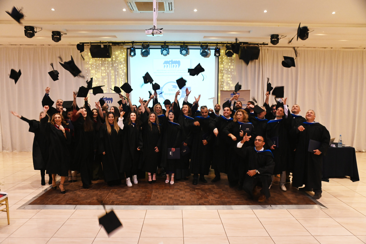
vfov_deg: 46.3
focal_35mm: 28
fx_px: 284
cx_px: 183
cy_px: 122
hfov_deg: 65.5
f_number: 4
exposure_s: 1/100
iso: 3200
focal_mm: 28
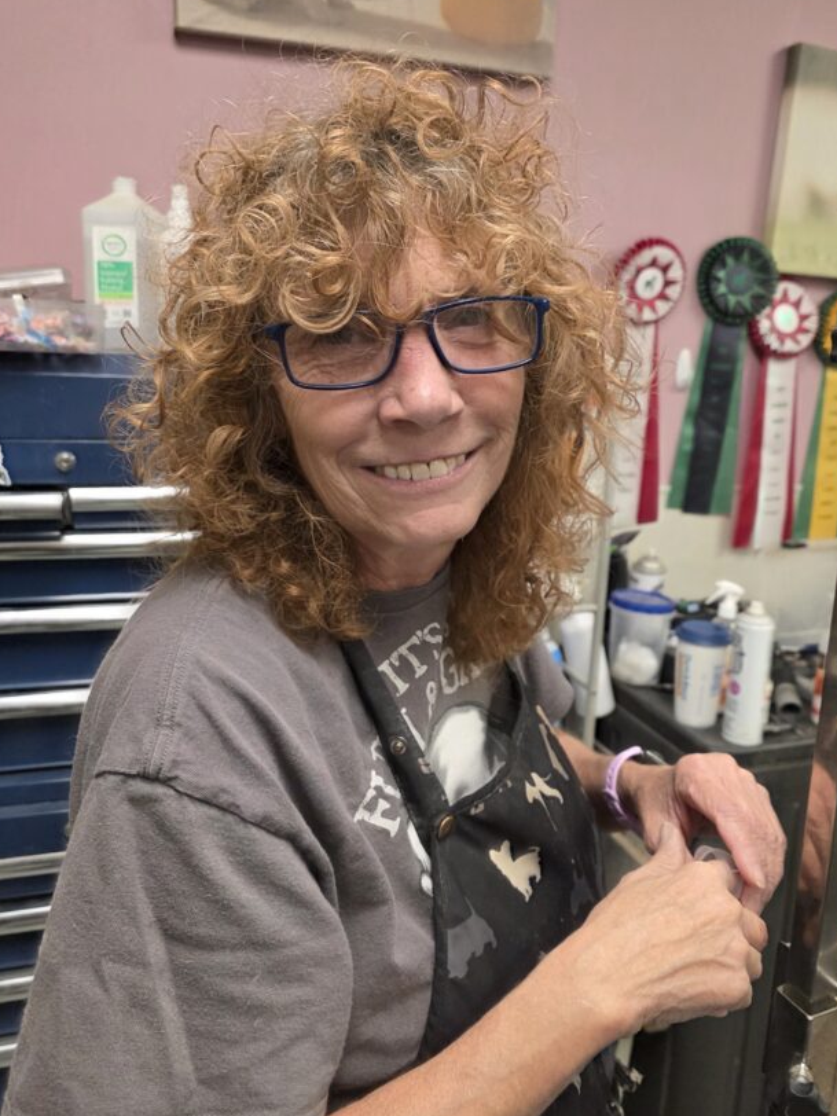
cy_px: 535
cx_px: 484
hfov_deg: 48.1
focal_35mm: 29
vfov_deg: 61.6
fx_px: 935
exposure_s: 1/120
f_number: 1.7
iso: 500
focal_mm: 6.3
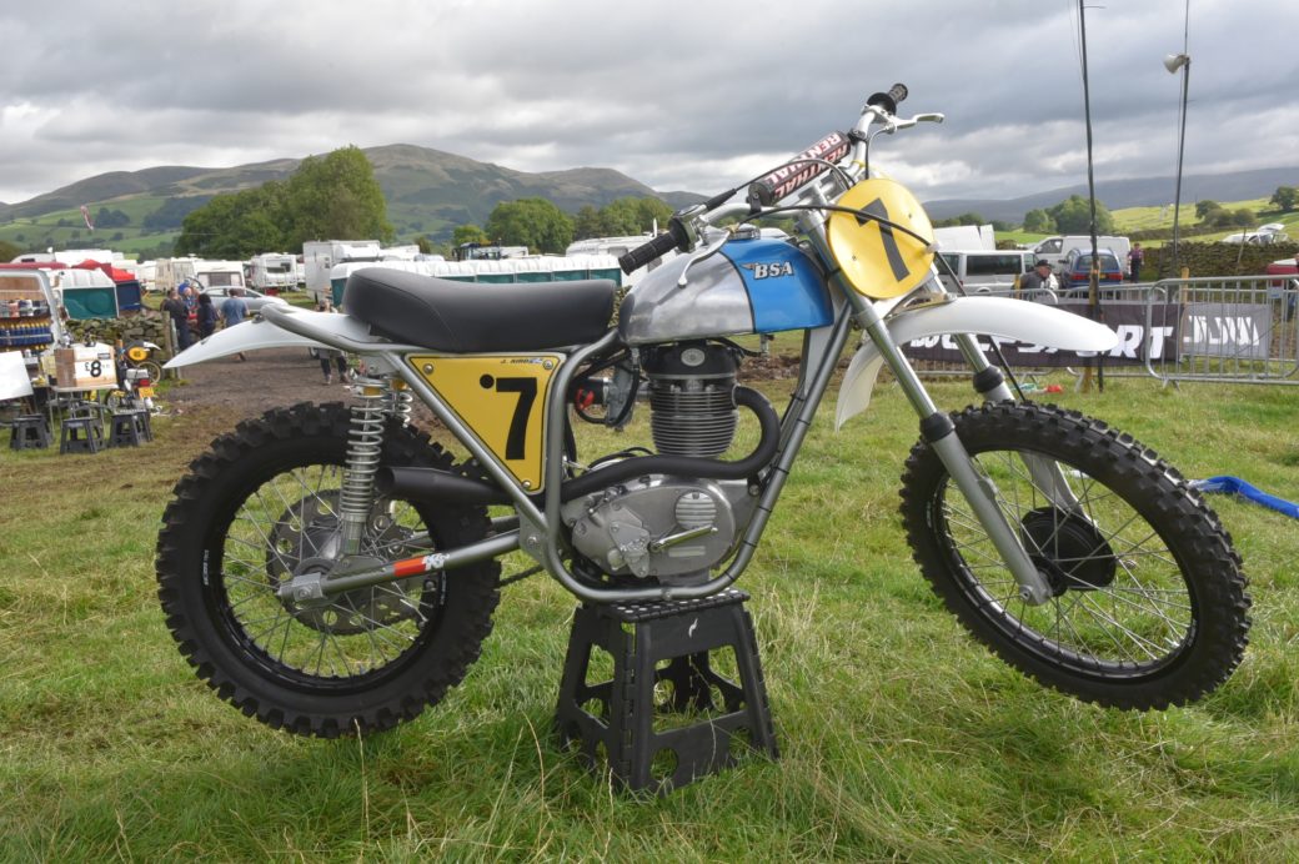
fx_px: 1046
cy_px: 432
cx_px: 650
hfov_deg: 63.7
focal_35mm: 29
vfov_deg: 44.9
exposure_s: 1/500
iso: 1600
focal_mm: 29
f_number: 18
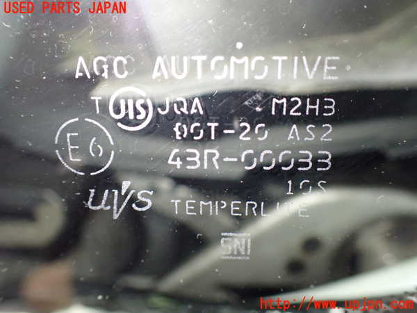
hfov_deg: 60.0
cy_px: 156
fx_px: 361
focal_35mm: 30
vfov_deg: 46.8
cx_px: 208
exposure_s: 1/30
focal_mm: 5.4
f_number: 2.3
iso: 800
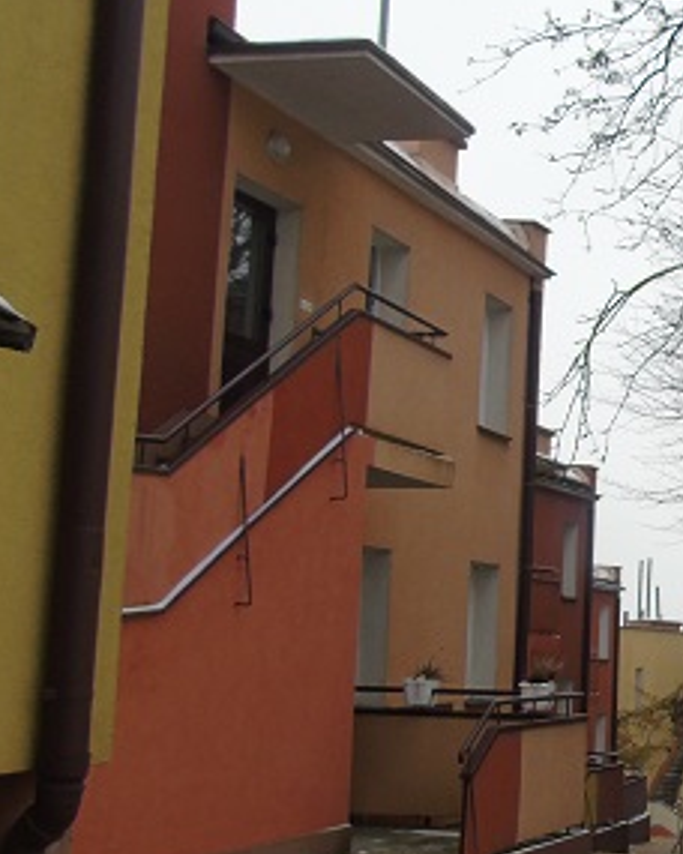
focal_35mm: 60
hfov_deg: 22.4
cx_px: 917
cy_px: 457
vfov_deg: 31.4
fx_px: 1516
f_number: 3.6
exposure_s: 1/100
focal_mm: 4.4
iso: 80
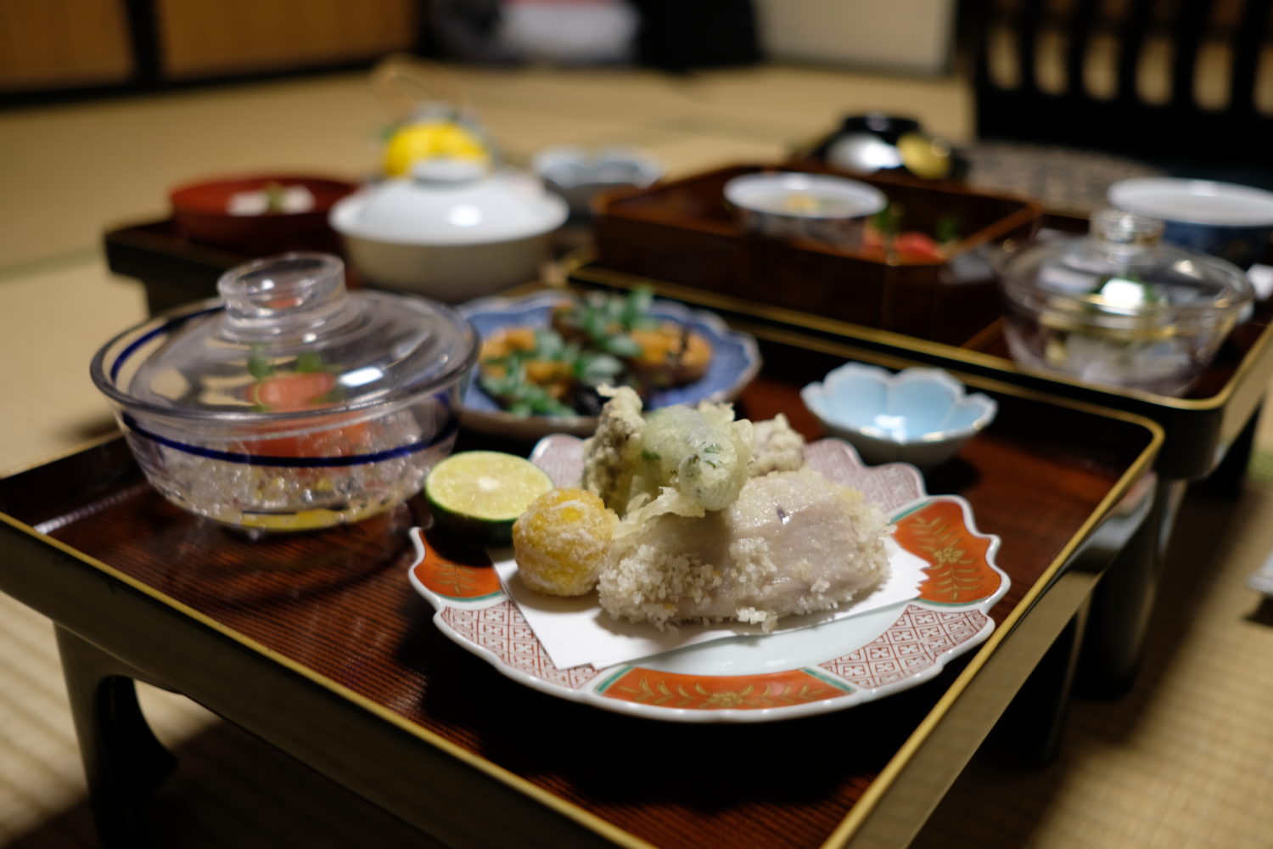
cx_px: 636
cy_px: 424
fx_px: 1238
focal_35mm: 35
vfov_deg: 37.9
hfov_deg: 54.4
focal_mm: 23
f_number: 2
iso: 200
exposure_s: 1/15
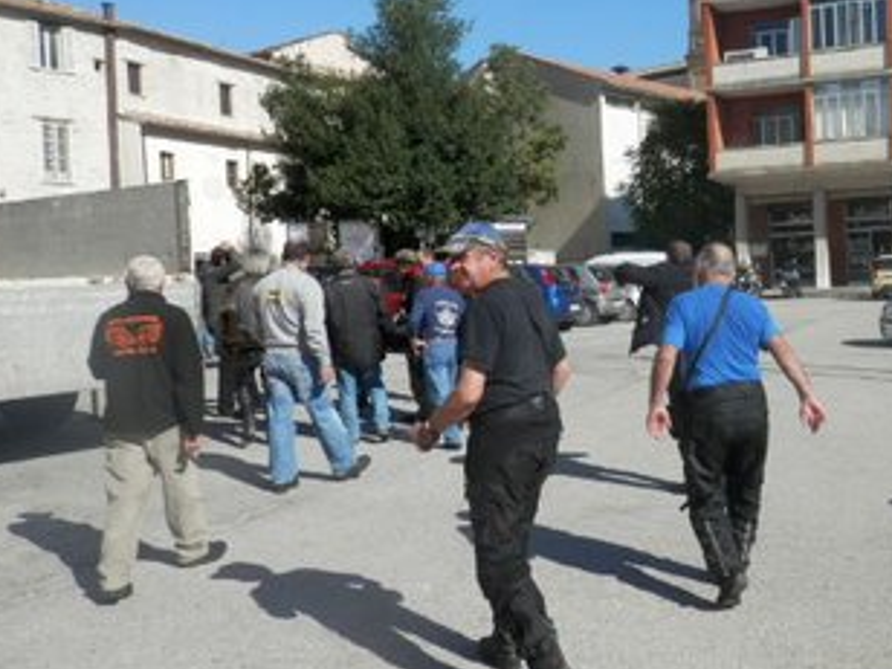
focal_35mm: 39
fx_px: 1005
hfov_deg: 46.1
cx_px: 675
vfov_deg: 36.8
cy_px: 310
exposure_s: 1/125
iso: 80
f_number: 8.7
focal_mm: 4.5
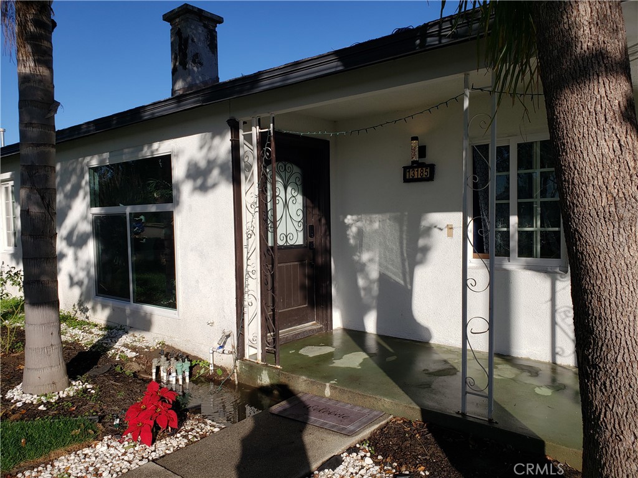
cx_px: 319
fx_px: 479
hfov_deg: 67.3
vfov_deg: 53.1
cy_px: 239
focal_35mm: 26
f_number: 2.4
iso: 50
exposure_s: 1/2032
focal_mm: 4.3
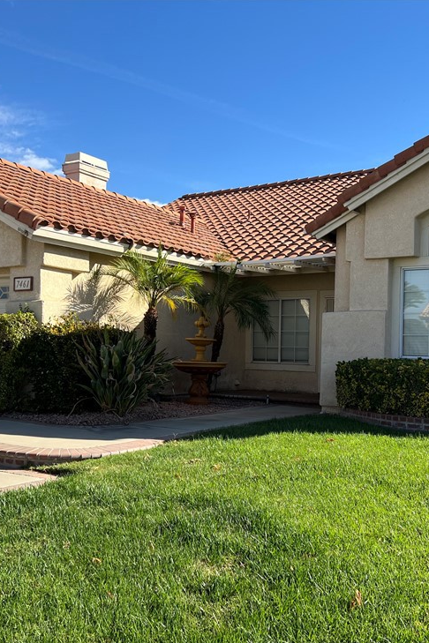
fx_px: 679
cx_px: 214
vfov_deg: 50.7
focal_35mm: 38
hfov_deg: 35.1
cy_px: 337
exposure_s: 1/2571
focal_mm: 5.7
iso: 50
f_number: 1.5
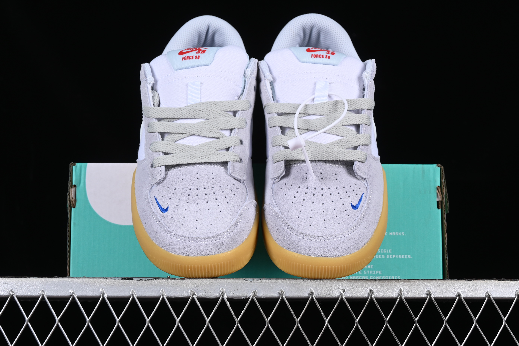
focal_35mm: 75
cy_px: 173
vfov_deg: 18.2
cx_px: 260
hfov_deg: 27.0
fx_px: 1081
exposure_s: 1/80
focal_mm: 50
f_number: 8
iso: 160
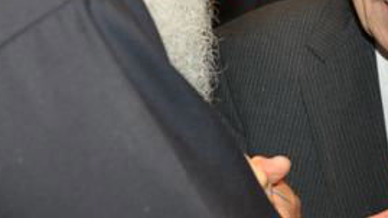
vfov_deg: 13.8
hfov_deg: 25.0
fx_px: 864
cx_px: 290
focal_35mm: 84
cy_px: -69
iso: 800
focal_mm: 18
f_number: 4
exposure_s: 1/60
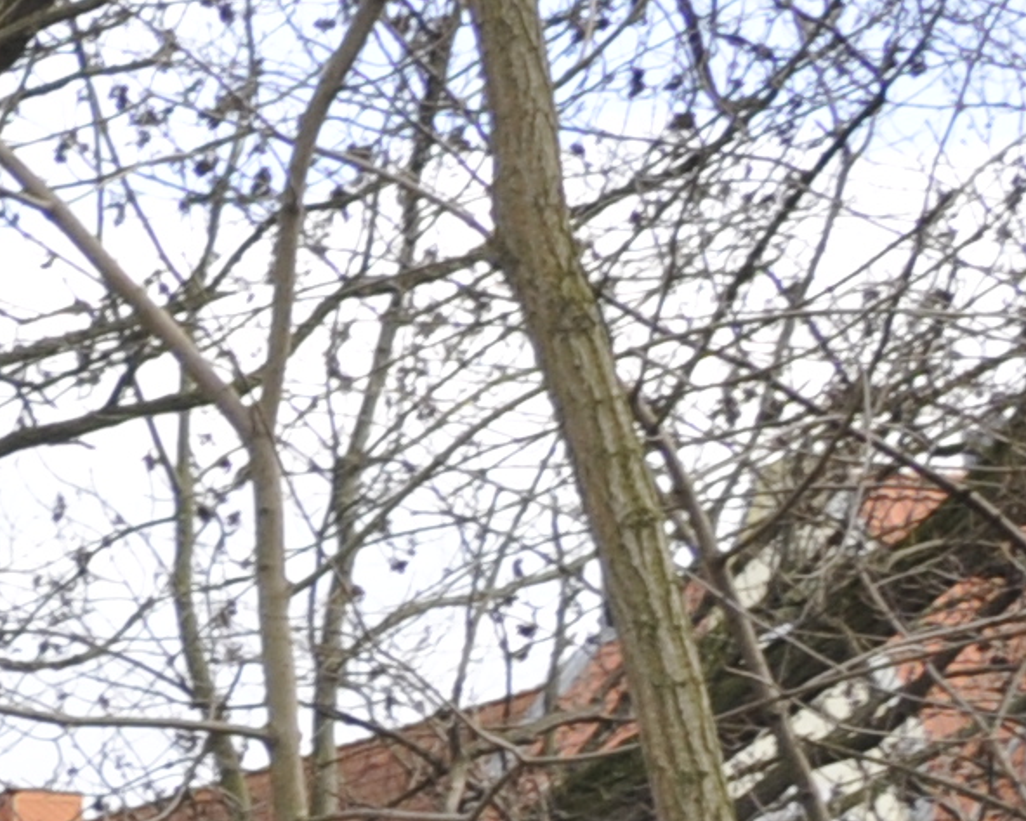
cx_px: -2609
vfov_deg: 6.0
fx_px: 7441
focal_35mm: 245
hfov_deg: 6.7
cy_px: 2118
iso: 400
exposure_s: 1/200
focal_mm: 24
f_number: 9
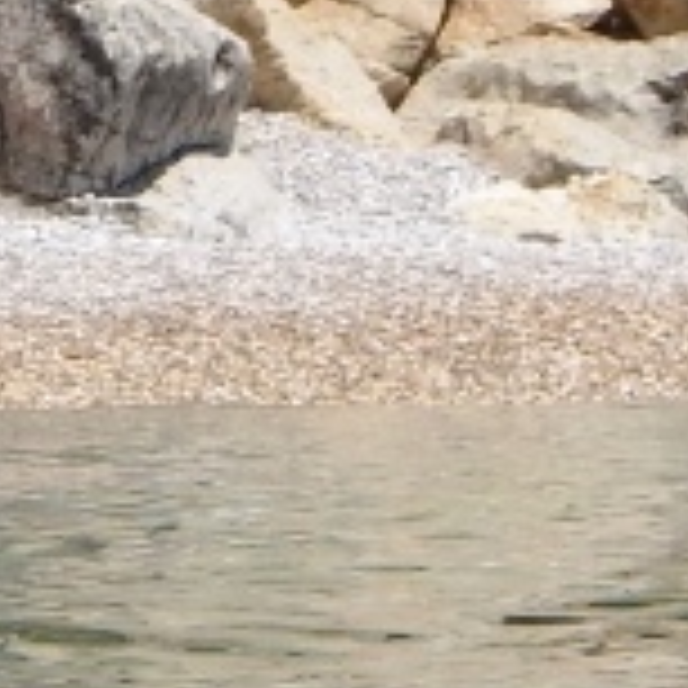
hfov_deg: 4.2
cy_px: -315
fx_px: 9152
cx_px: -1016
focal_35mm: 407
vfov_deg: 4.3
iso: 125
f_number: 8.2
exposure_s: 1/640
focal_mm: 12.3
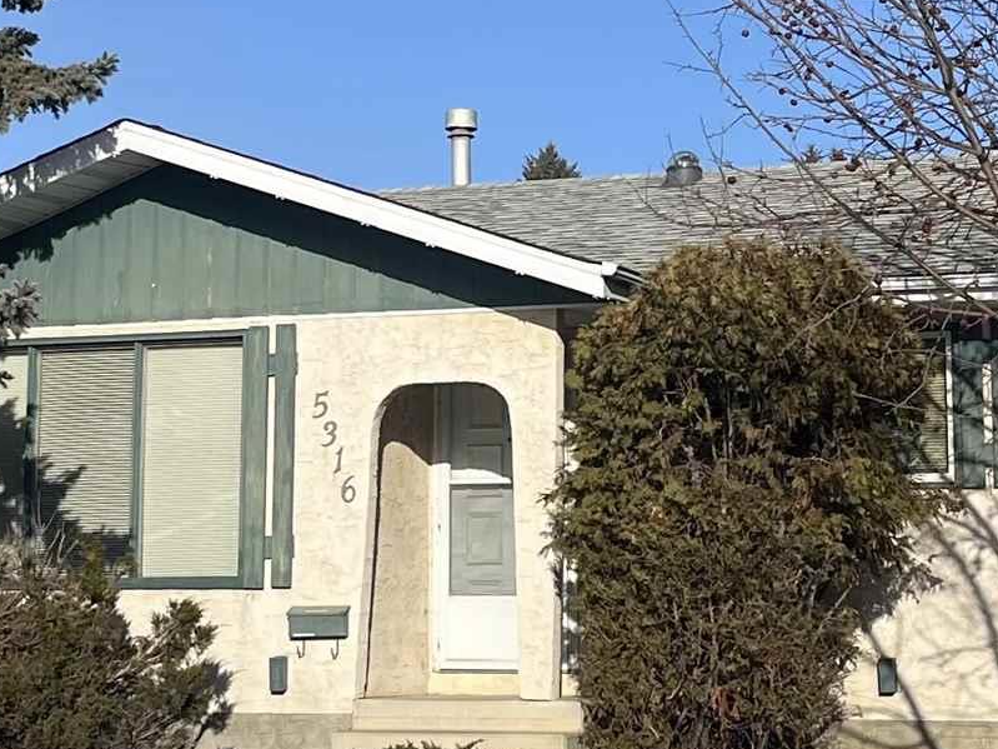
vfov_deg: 14.7
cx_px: 502
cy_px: 188
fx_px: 2883
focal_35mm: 100
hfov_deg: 19.6
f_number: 1.6
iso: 50
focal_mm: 5.1
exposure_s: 1/5076
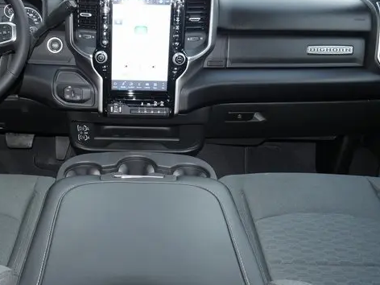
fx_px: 417
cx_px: 123
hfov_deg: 48.1
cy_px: 146
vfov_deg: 37.7
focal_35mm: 38
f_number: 5
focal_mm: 14
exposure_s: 1/60
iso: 800
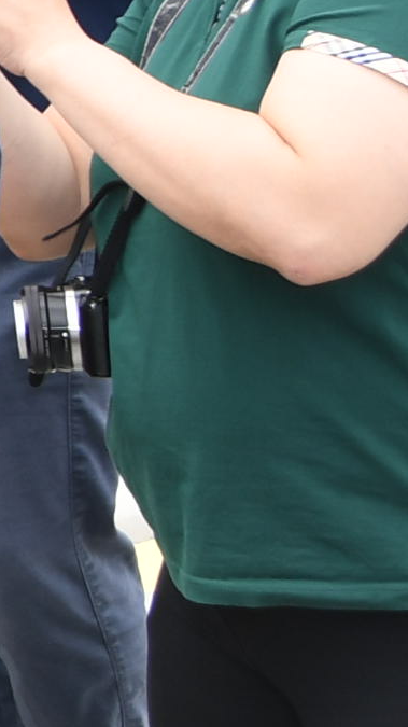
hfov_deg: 4.6
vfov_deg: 9.6
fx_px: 4122
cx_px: -1769
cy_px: -511
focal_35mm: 214
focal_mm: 22
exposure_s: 1/200
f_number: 7.1
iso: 200
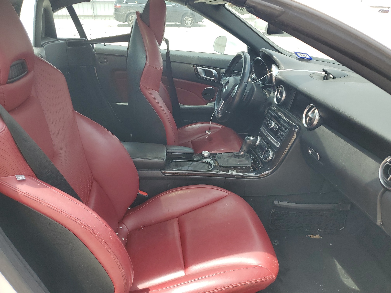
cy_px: 146
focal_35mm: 26
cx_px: 196
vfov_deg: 53.1
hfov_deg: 67.3
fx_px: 294
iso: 50
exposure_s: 1/714
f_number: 1.5
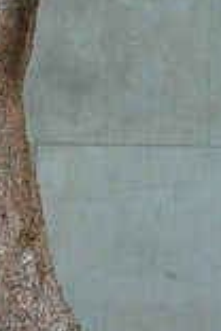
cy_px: 135
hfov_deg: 10.6
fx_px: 1169
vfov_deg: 16.1
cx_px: -36
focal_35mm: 127
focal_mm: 20
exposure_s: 1/100
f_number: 5
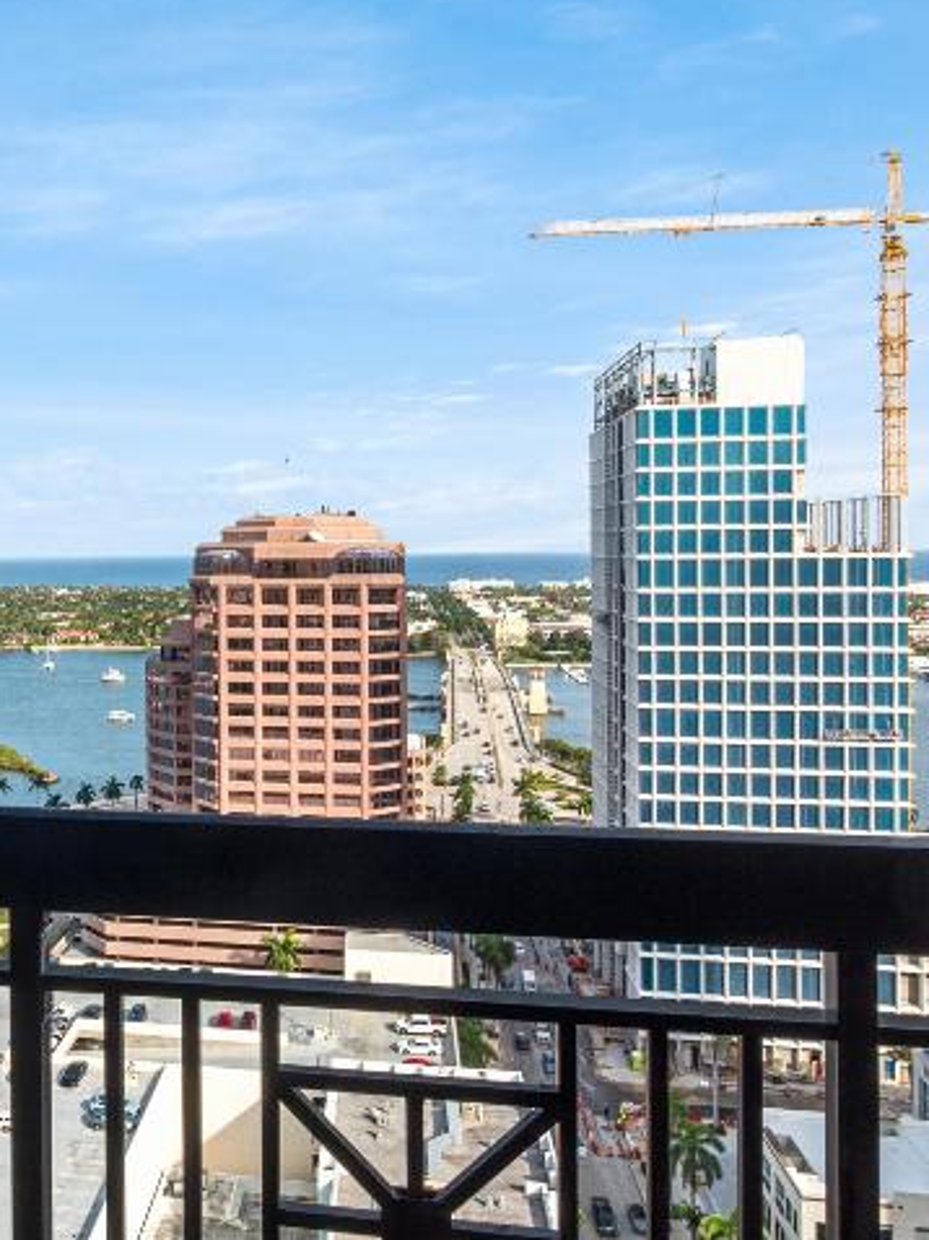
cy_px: 584
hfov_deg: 43.7
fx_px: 1074
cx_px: 140
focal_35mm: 30
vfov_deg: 59.9
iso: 200
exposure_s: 1/500
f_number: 8
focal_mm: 7
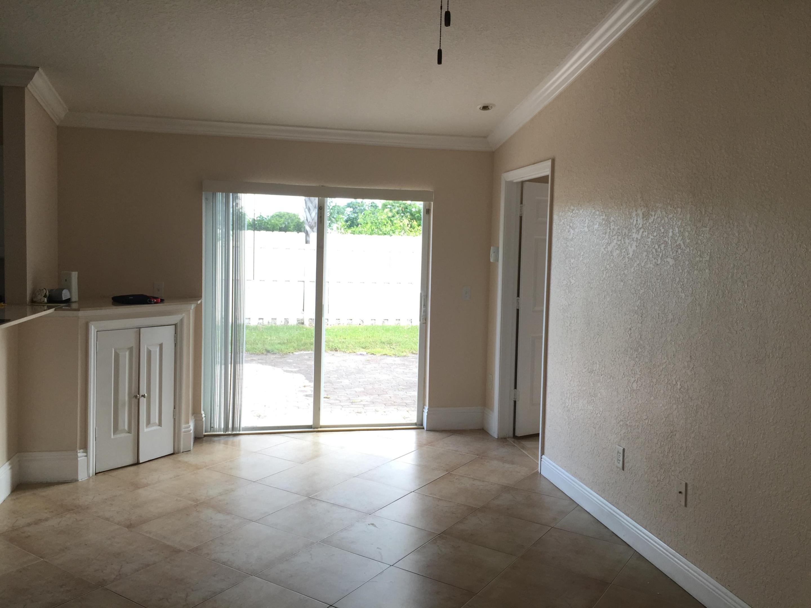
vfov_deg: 48.2
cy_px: 304
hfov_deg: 61.7
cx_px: 406
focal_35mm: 29
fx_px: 679
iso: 32
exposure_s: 1/60
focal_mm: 4.15
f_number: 2.2
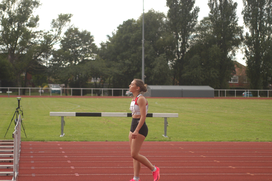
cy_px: 90
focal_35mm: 105
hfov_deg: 19.5
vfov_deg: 13.0
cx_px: 136
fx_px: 792
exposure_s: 1/4000
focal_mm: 70
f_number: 2.8
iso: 640
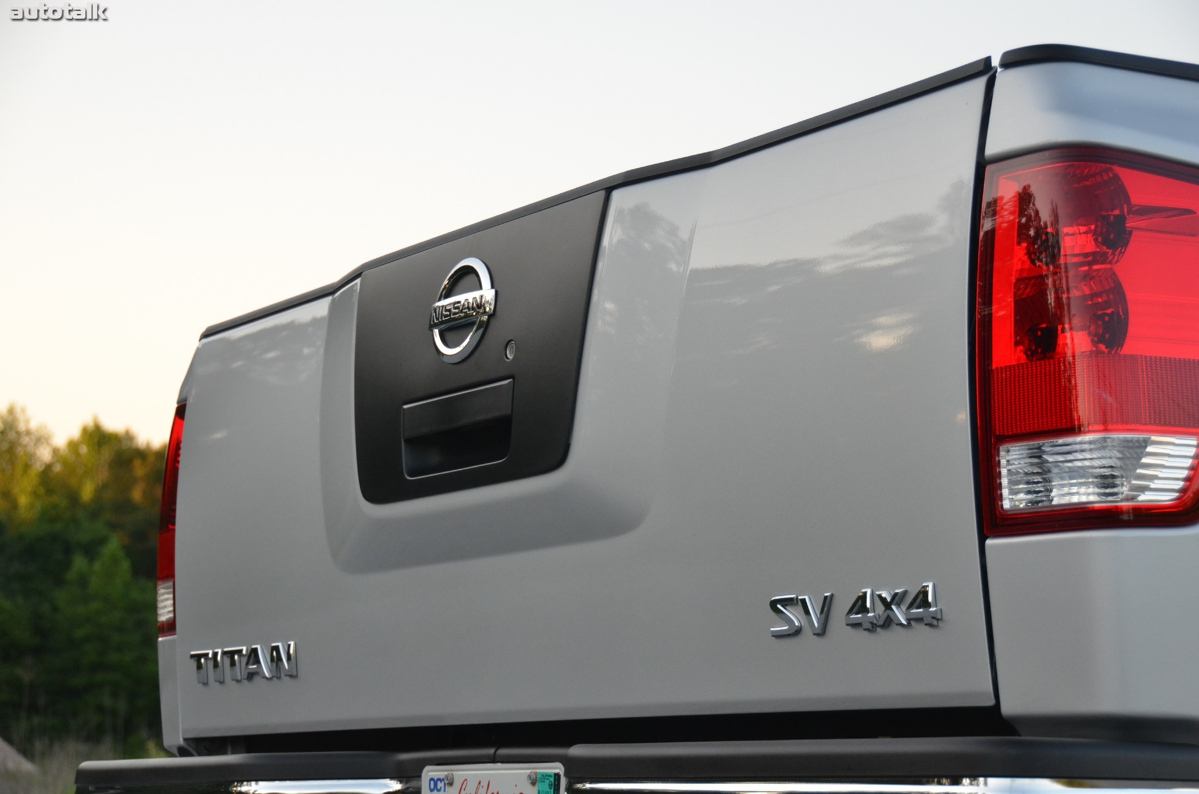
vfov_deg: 17.4
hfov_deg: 26.0
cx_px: 600
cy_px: 397
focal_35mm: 78
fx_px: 2593
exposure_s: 1/500
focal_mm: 52
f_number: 4.8
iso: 800
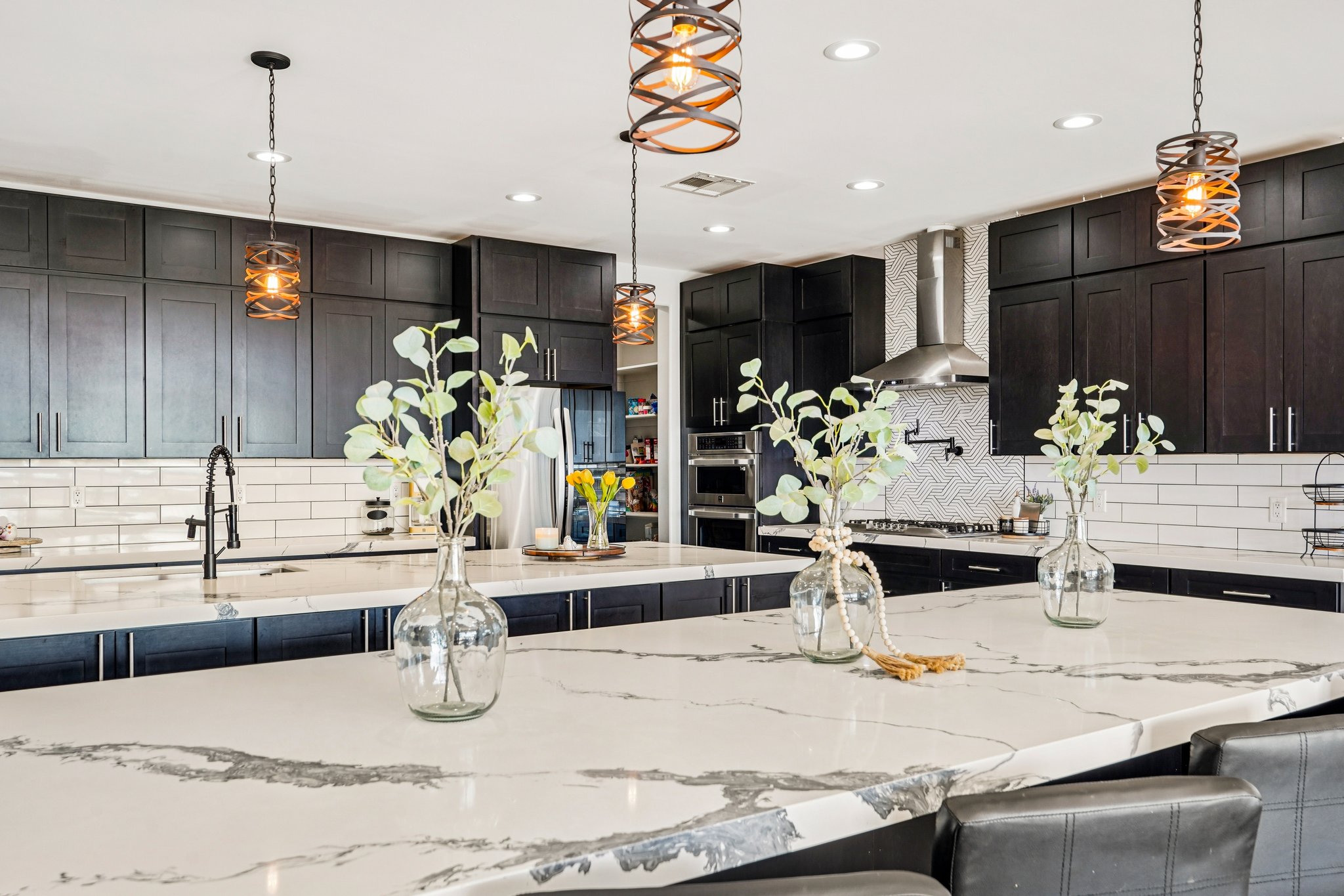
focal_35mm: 28
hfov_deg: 66.4
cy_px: 448
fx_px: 1027
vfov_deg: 47.1
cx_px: 672
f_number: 8
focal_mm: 27.5
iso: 400
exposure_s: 1/15
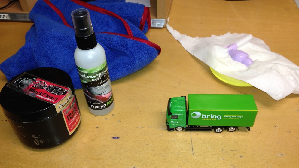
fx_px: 293
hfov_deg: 54.0
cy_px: 88
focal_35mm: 37
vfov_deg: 32.0
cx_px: 147
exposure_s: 1/29
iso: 50
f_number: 2.4
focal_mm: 4.1
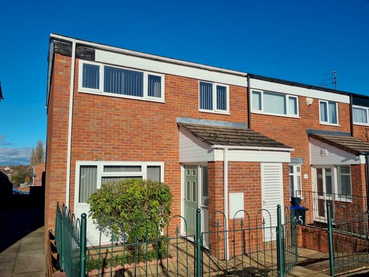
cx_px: 184
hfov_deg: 67.3
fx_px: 277
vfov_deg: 53.1
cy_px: 138
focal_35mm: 26
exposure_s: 1/5682
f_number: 1.8
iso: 50
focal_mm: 5.4
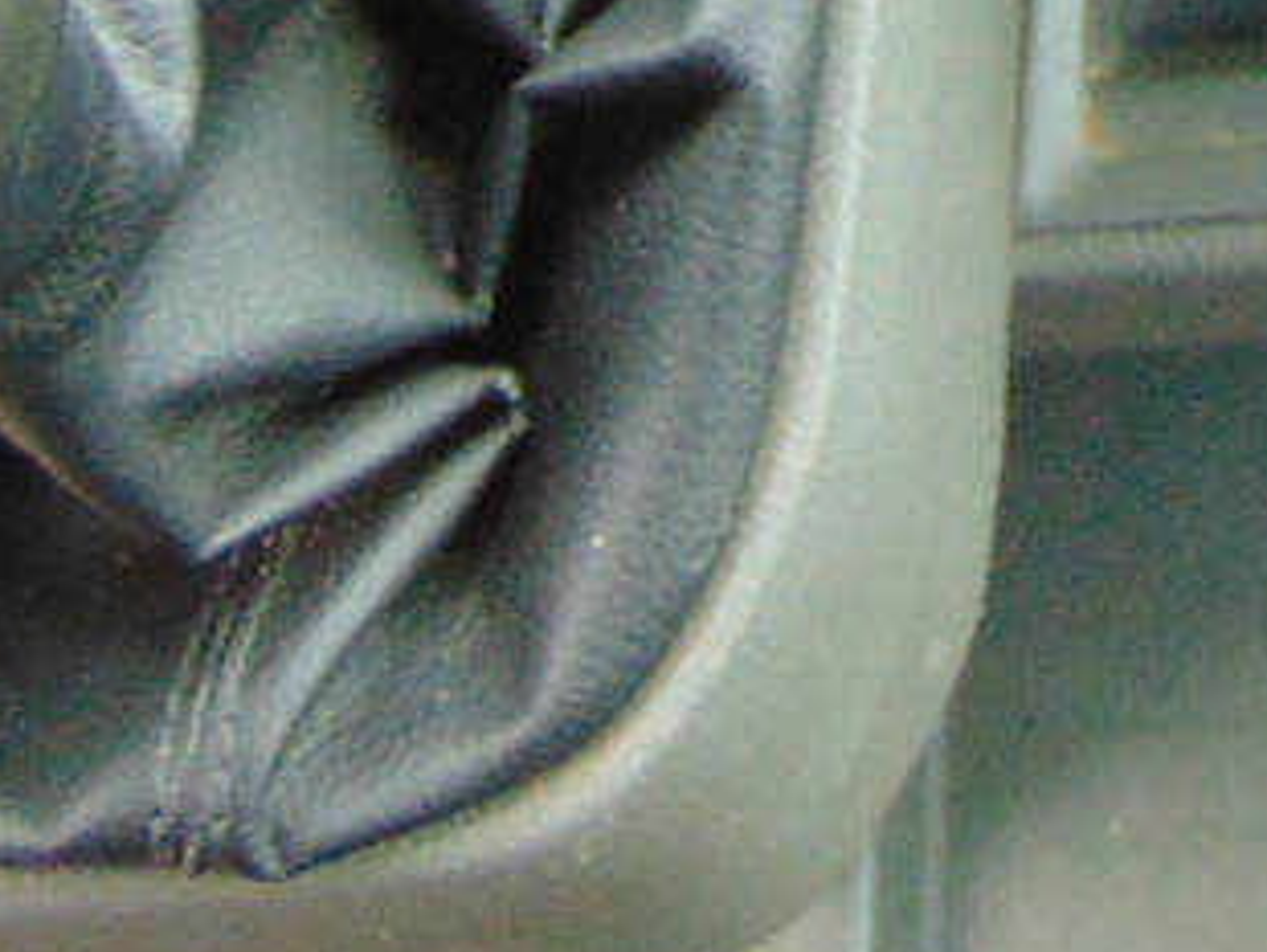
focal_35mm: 129
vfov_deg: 10.2
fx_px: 4725
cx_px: 1071
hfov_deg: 15.1
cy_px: -1250
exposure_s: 1/30
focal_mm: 4.5
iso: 100
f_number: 3
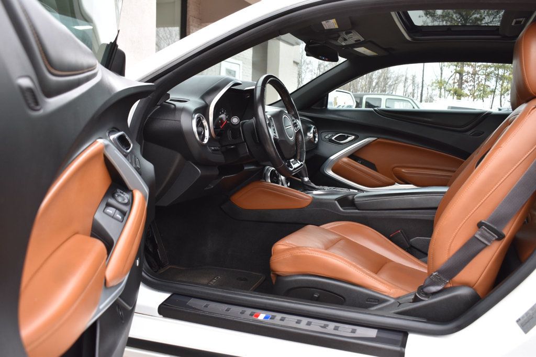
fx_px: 513
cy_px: 178
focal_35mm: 34
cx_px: 268
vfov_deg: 38.3
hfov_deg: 55.1
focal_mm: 23
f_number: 5.6
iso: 400
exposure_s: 1/125
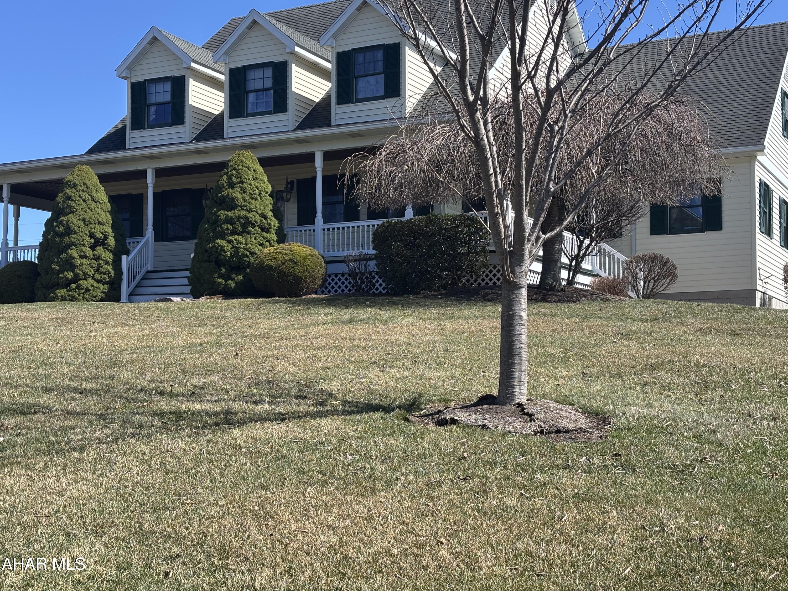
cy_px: 296
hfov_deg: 36.8
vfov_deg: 28.0
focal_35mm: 52
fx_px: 1184
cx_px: 394
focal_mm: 5.96
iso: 40
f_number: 1.6
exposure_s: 1/1499
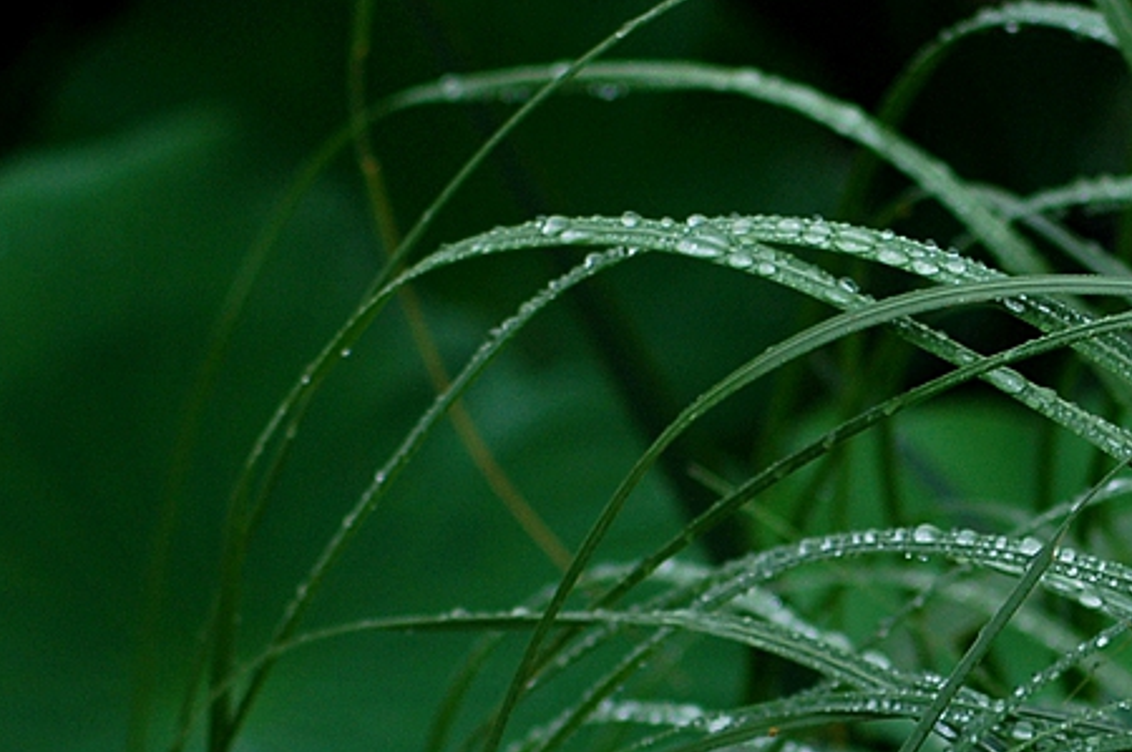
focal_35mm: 239
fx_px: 7507
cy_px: 557
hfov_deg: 8.6
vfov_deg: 5.7
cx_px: 1062
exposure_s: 1/125
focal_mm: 70
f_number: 4.5
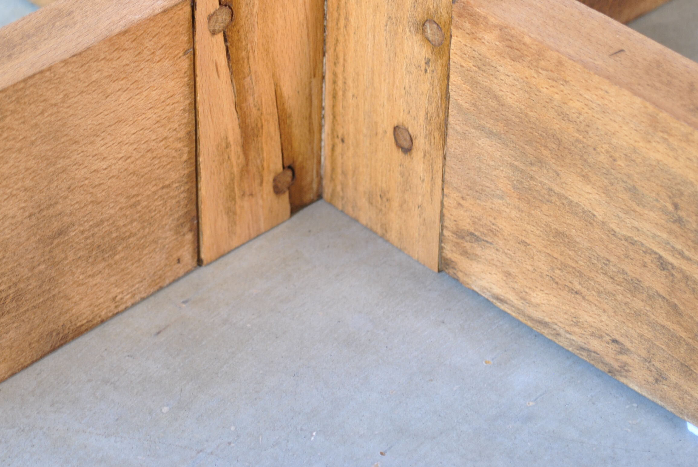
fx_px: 2695
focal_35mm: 139
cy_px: 85
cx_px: 276
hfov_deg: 14.7
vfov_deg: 9.9
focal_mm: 55
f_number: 5.6
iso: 200
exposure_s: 1/13
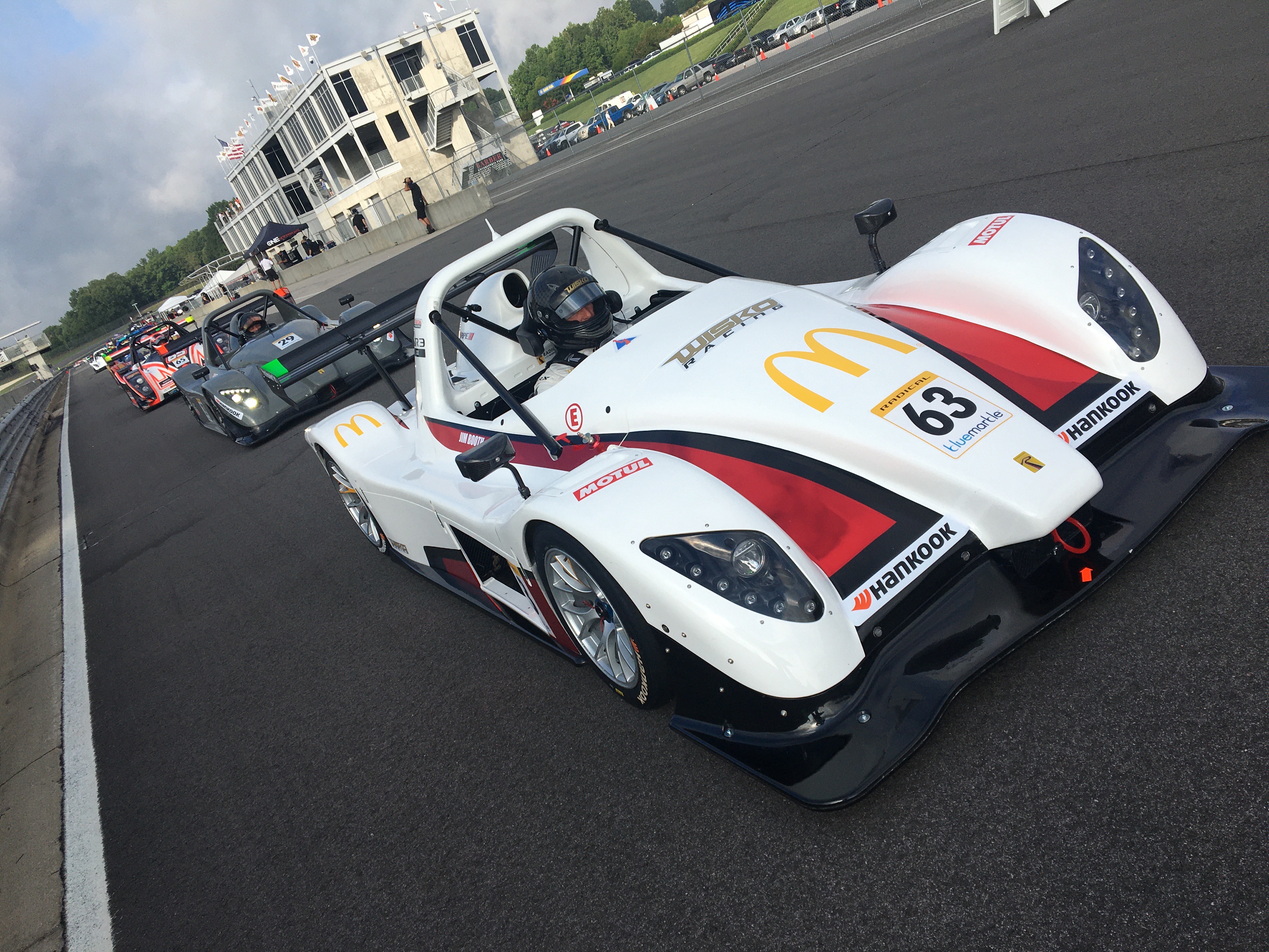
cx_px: 634
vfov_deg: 48.2
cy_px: 476
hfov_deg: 61.7
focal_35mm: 29
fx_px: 1063
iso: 25
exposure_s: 1/1748
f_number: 2.2
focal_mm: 4.15
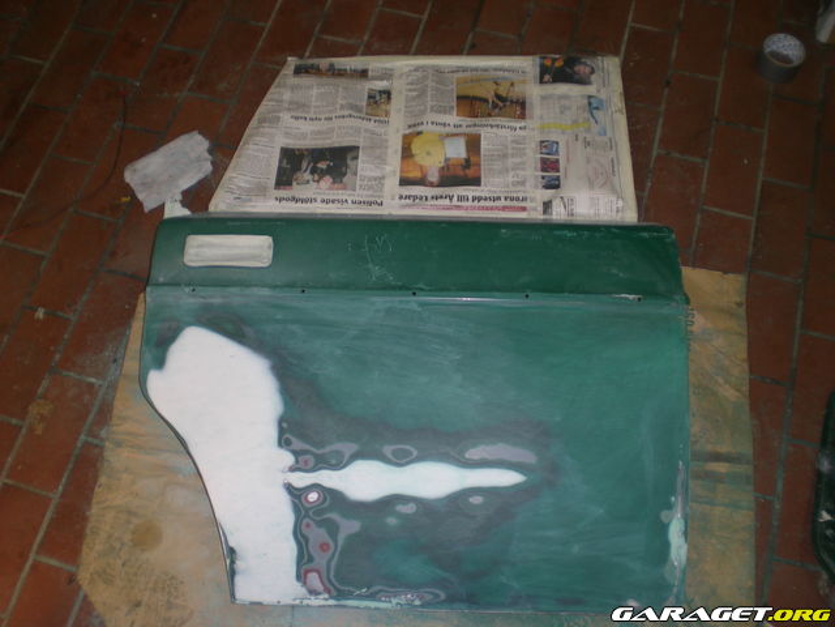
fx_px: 917
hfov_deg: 49.0
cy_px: 314
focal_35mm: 38
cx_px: 418
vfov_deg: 37.7
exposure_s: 1/30
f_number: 3.1
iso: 50
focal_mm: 6.3
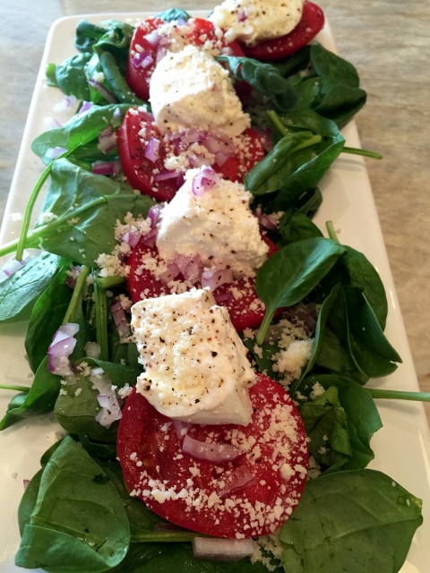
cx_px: 215
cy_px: 286
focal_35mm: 29
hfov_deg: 48.2
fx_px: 480
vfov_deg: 61.7
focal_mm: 4.15
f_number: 2.2
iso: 32
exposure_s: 1/15
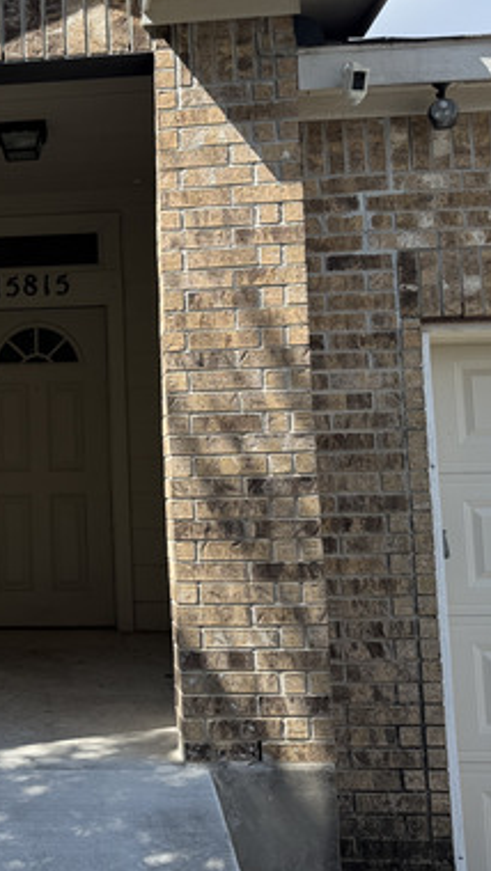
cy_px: 380
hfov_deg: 25.4
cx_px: -32
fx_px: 1017
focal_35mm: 44
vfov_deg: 46.3
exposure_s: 1/2370
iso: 100
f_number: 1.78
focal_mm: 6.76
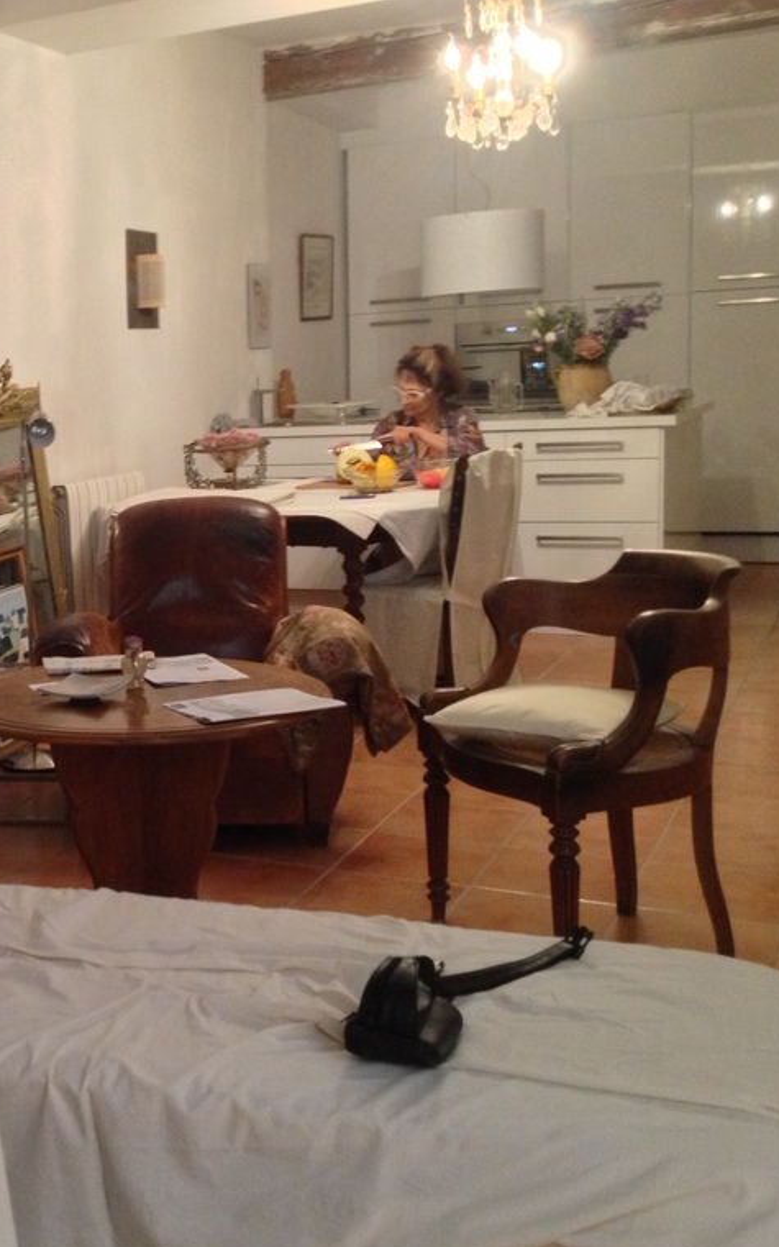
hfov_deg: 24.5
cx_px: -26
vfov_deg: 40.3
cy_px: 627
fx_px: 1698
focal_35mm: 50
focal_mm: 4.28
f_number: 2.4
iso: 250
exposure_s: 1/20
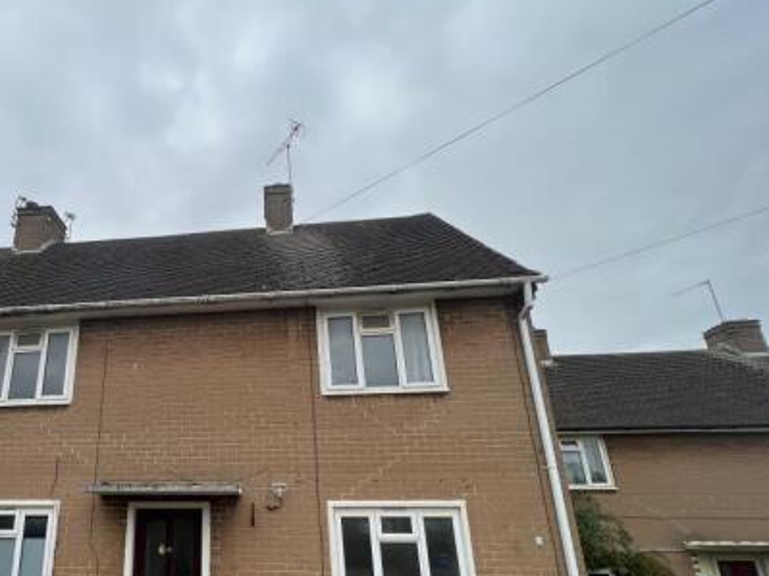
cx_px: 215
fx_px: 422
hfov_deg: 79.7
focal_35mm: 19
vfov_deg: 66.5
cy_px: 392
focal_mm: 1.57
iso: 32
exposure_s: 1/995
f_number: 1.8
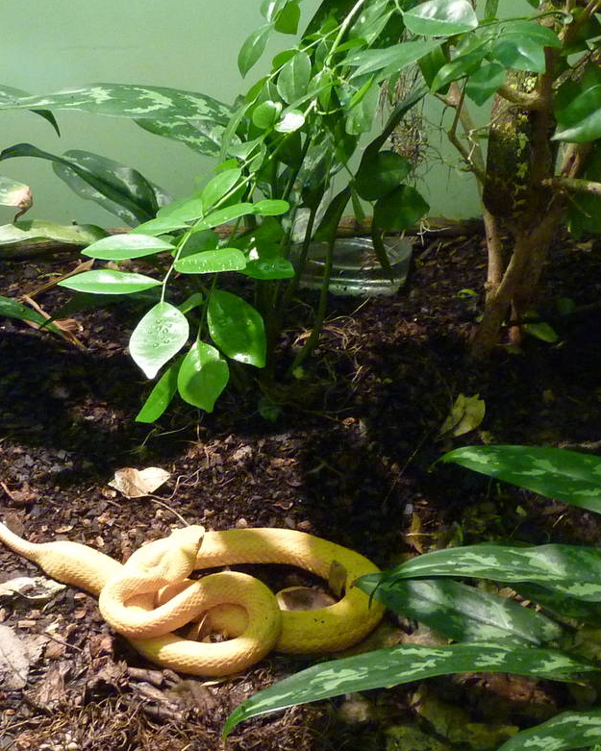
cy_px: 440
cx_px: 214
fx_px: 1111
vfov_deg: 37.2
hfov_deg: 30.1
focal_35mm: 50
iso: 400
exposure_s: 1/6
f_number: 3.3
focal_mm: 4.1
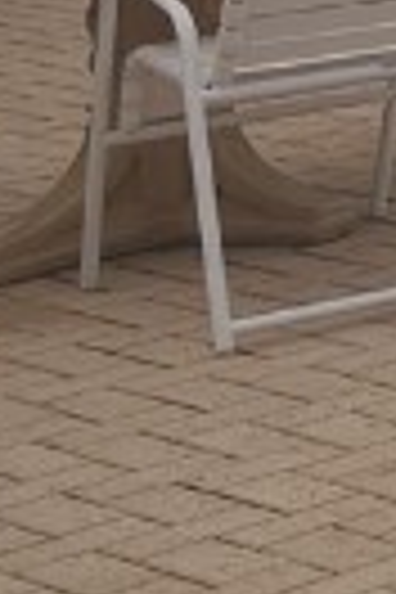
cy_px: -464
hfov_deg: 5.1
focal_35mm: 185
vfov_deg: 10.5
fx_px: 3052
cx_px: 2241
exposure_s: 1/572
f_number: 1.7
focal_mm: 6.3
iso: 10
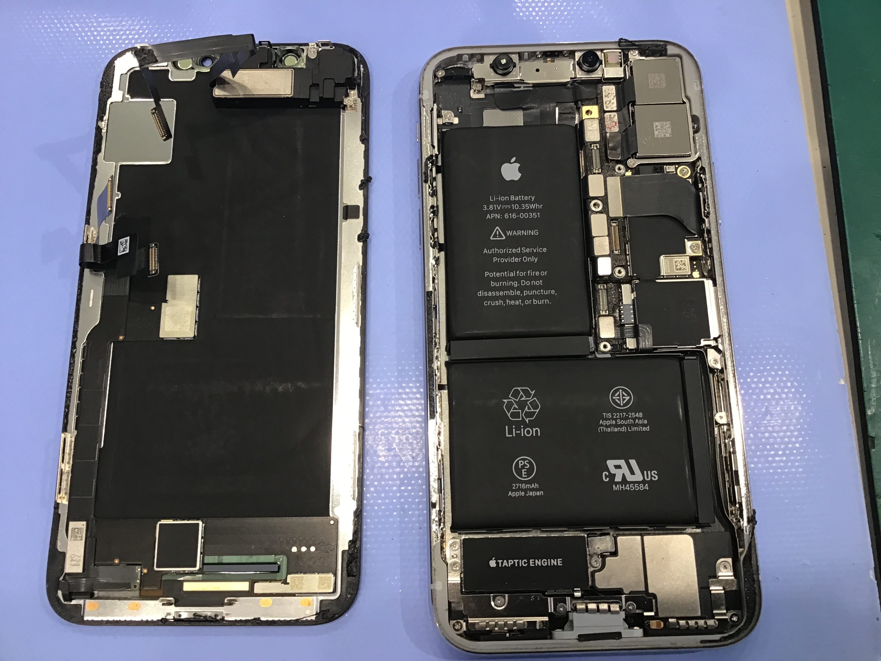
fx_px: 789
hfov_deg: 58.4
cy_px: 330
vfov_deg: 45.4
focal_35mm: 31
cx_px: 440
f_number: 2.4
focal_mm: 3.3
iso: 64
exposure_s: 1/30
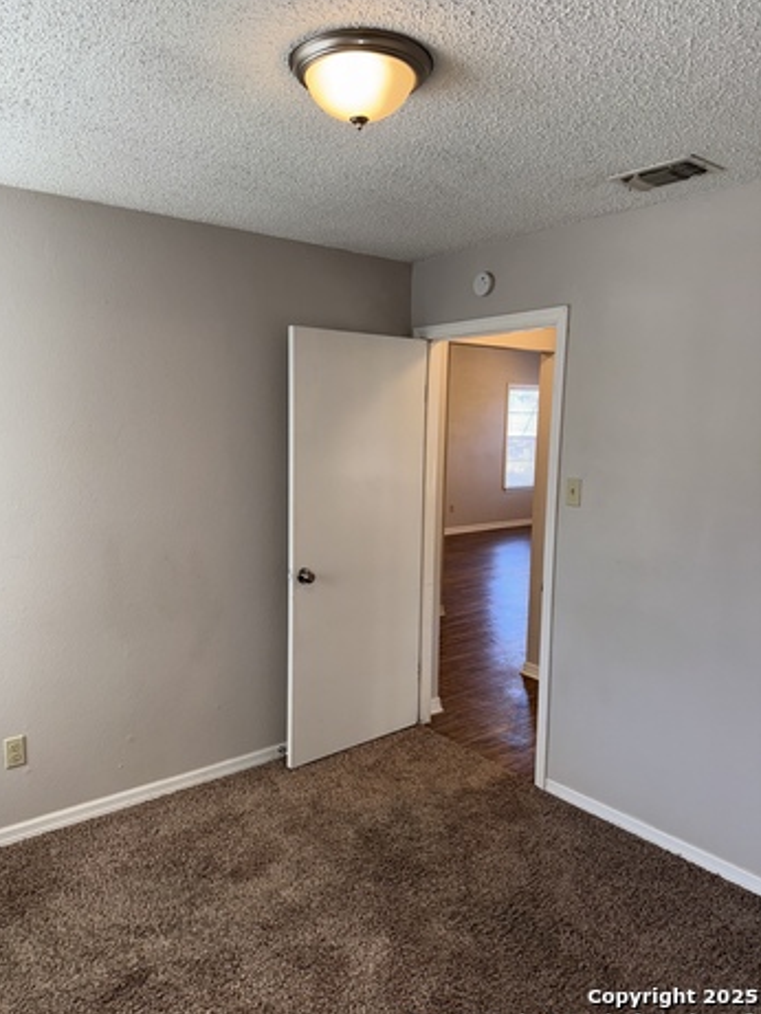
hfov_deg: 54.9
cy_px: 508
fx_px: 732
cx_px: 367
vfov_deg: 69.4
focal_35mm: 25
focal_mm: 6.76
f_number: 1.78
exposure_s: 1/120
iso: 100
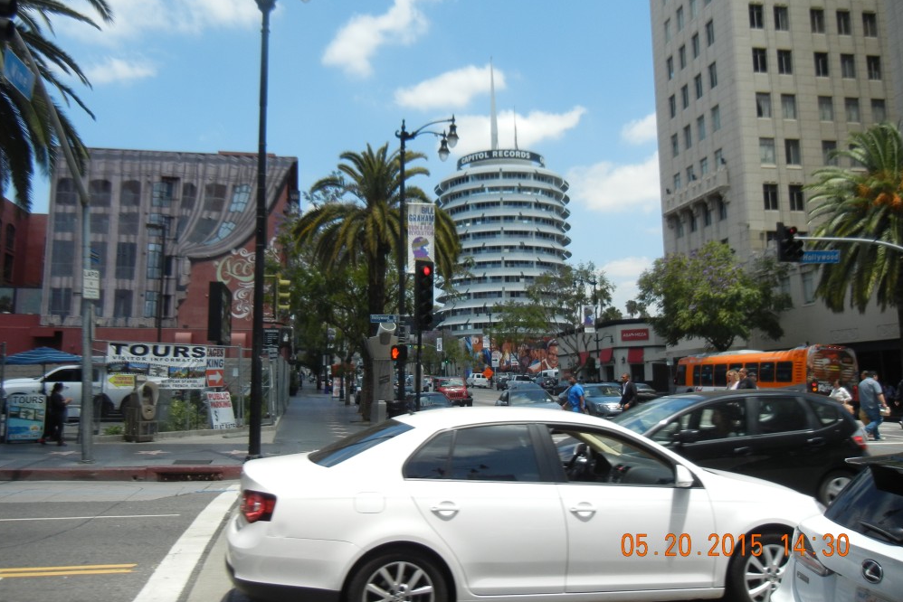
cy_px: 270
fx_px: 803
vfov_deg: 41.1
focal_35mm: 32
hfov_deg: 58.7
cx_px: 442
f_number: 7
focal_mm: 5.4
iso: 160
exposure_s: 1/325
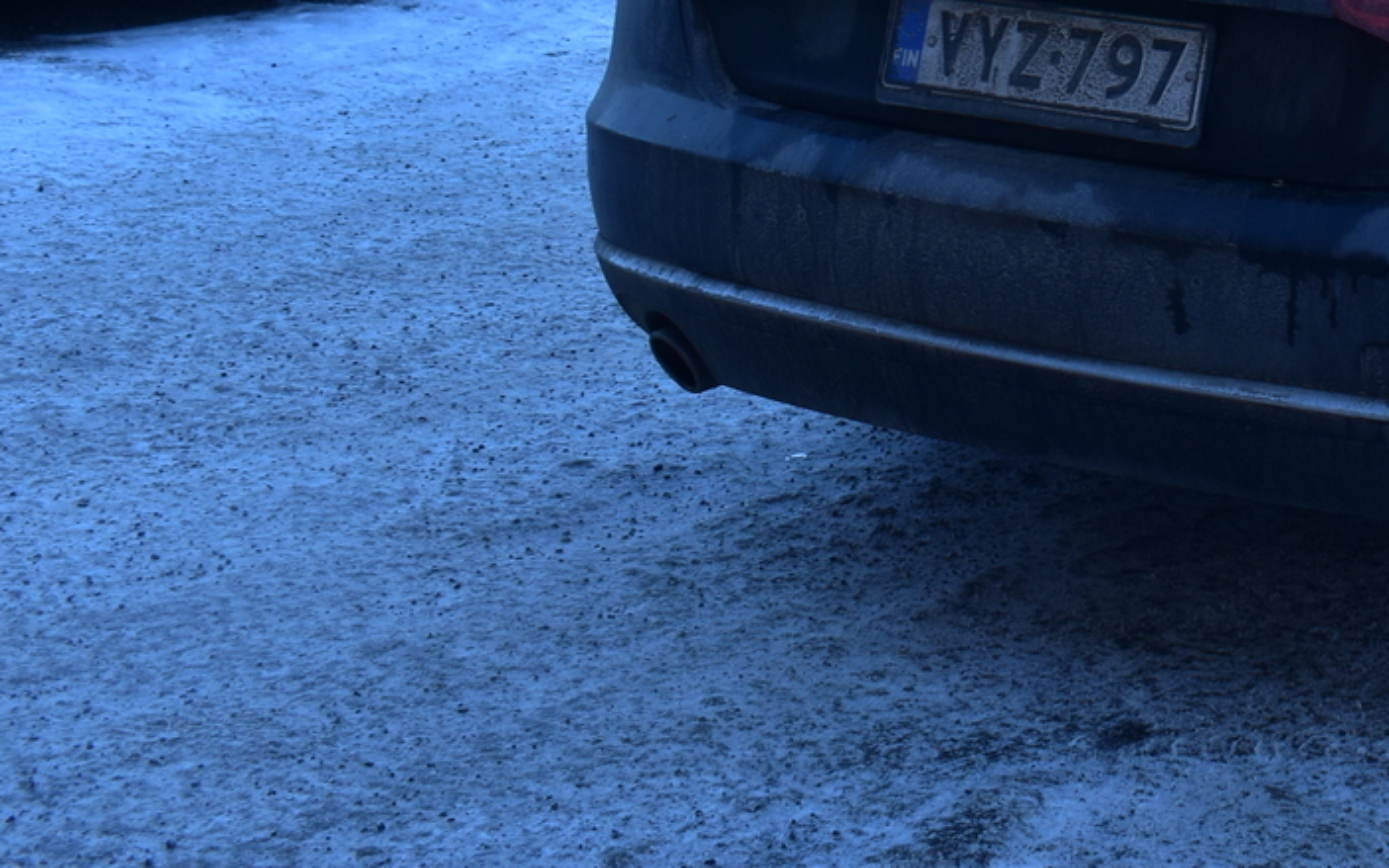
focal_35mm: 88
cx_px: 1557
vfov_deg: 14.4
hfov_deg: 22.1
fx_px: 3338
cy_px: -178
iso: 400
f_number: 9.5
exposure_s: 1/180
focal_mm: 25
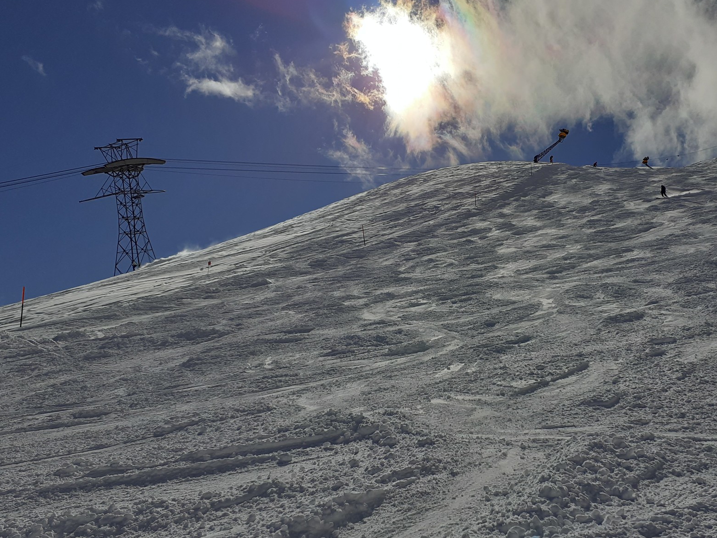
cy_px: 292
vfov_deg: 38.6
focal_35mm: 37
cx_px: 461
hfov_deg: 49.5
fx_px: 766
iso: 40
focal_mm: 3.6
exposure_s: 1/12658
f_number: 1.9
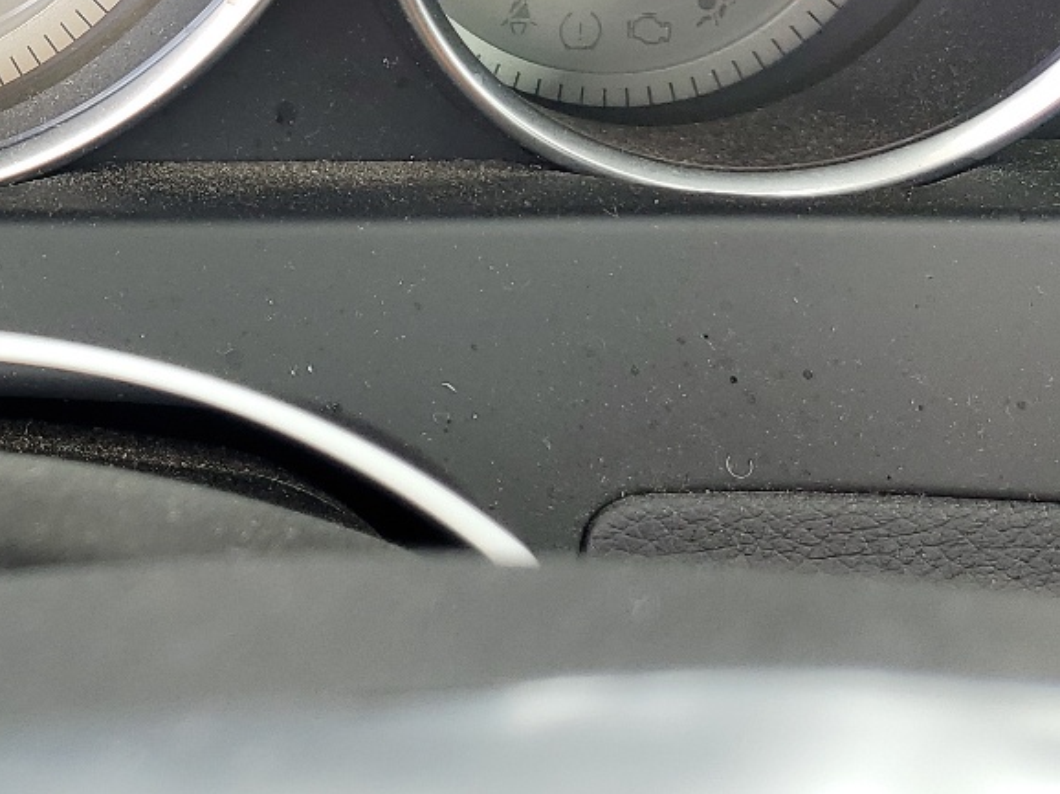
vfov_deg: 18.9
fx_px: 2204
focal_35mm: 72
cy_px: -240
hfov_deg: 24.2
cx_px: -260
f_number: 1.5
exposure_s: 1/120
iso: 50
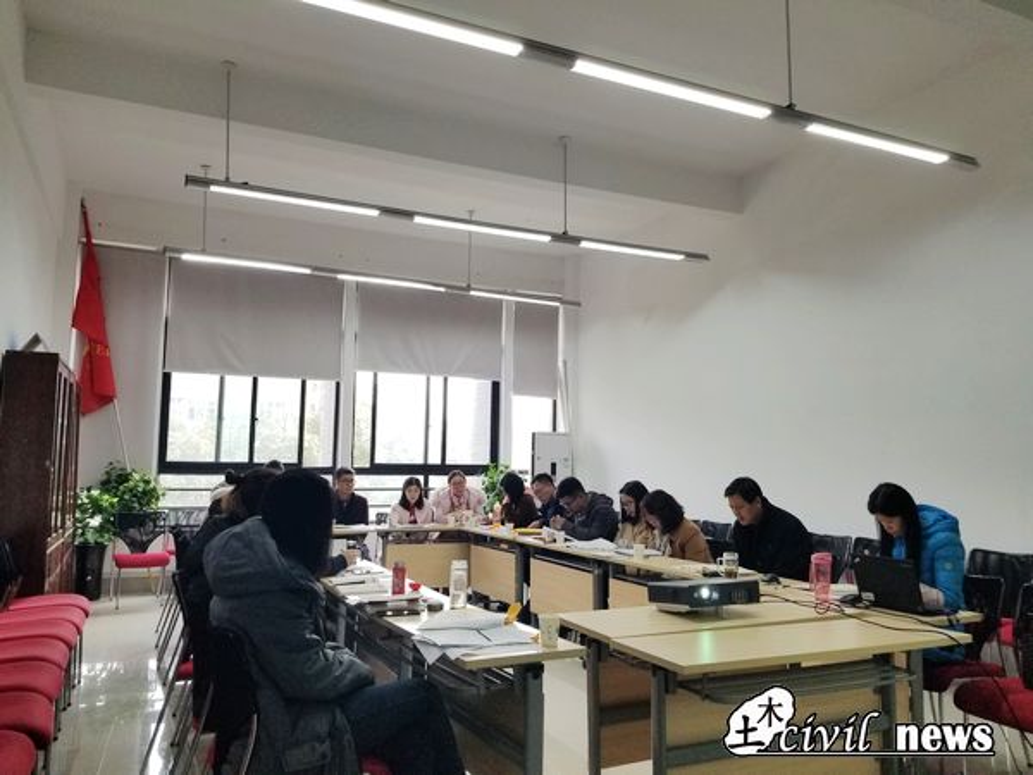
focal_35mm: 26
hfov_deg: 67.3
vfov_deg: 53.1
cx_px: 516
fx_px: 776
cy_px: 388
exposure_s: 1/100
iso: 100
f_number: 1.7
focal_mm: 4.25
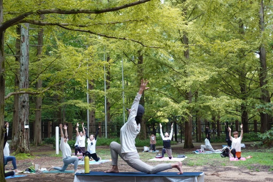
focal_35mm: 50
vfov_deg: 27.0
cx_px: 136
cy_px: 91
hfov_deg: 39.6
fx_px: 379
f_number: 2.8
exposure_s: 1/50
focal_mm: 18.51
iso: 160
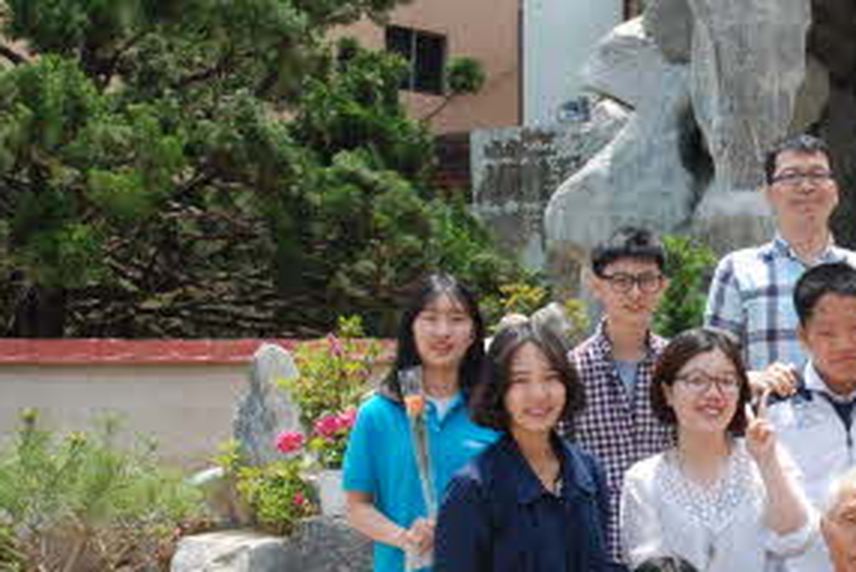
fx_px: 2093
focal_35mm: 88
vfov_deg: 15.4
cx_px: 943
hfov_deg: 21.9
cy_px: 461
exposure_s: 1/125
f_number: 11
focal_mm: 24
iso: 200
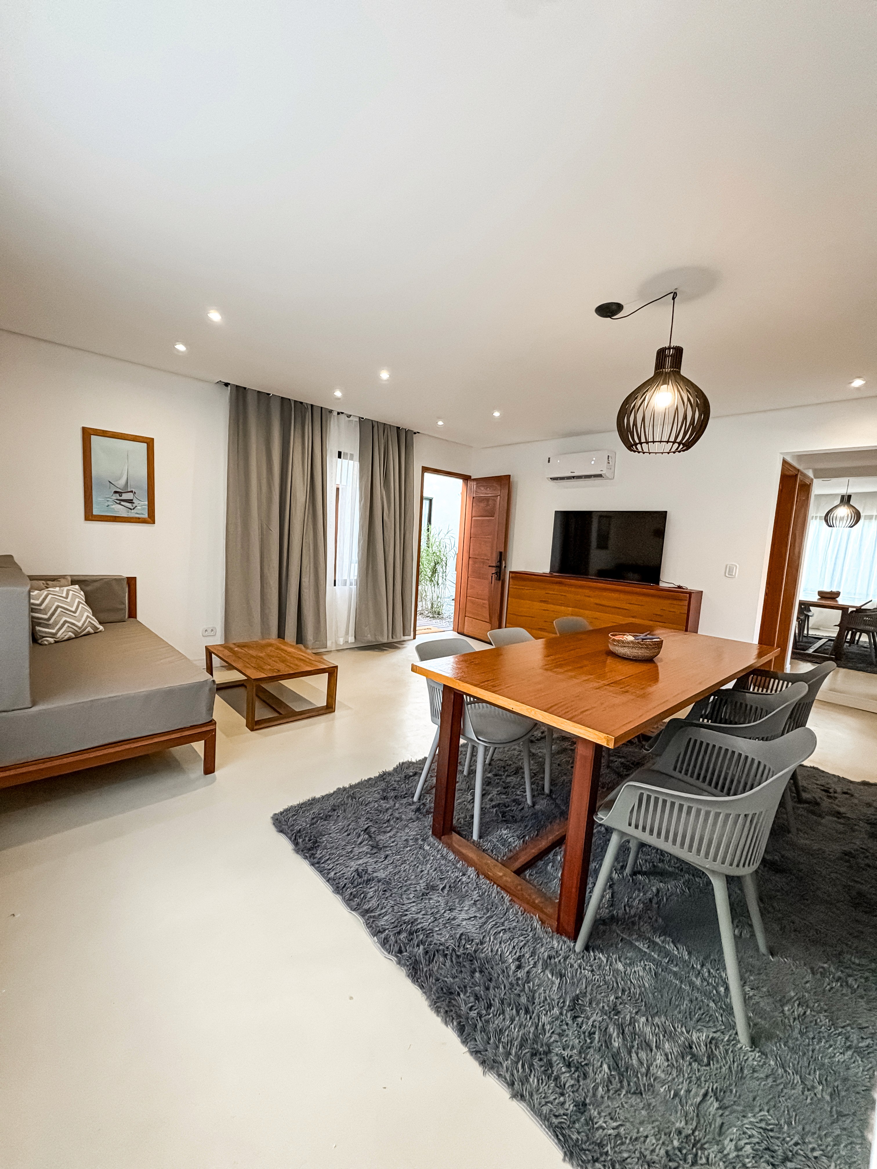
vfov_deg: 102.1
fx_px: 473
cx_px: 438
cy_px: 584
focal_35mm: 14
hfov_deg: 85.7
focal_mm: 2.22
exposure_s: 1/120
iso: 320
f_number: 2.2
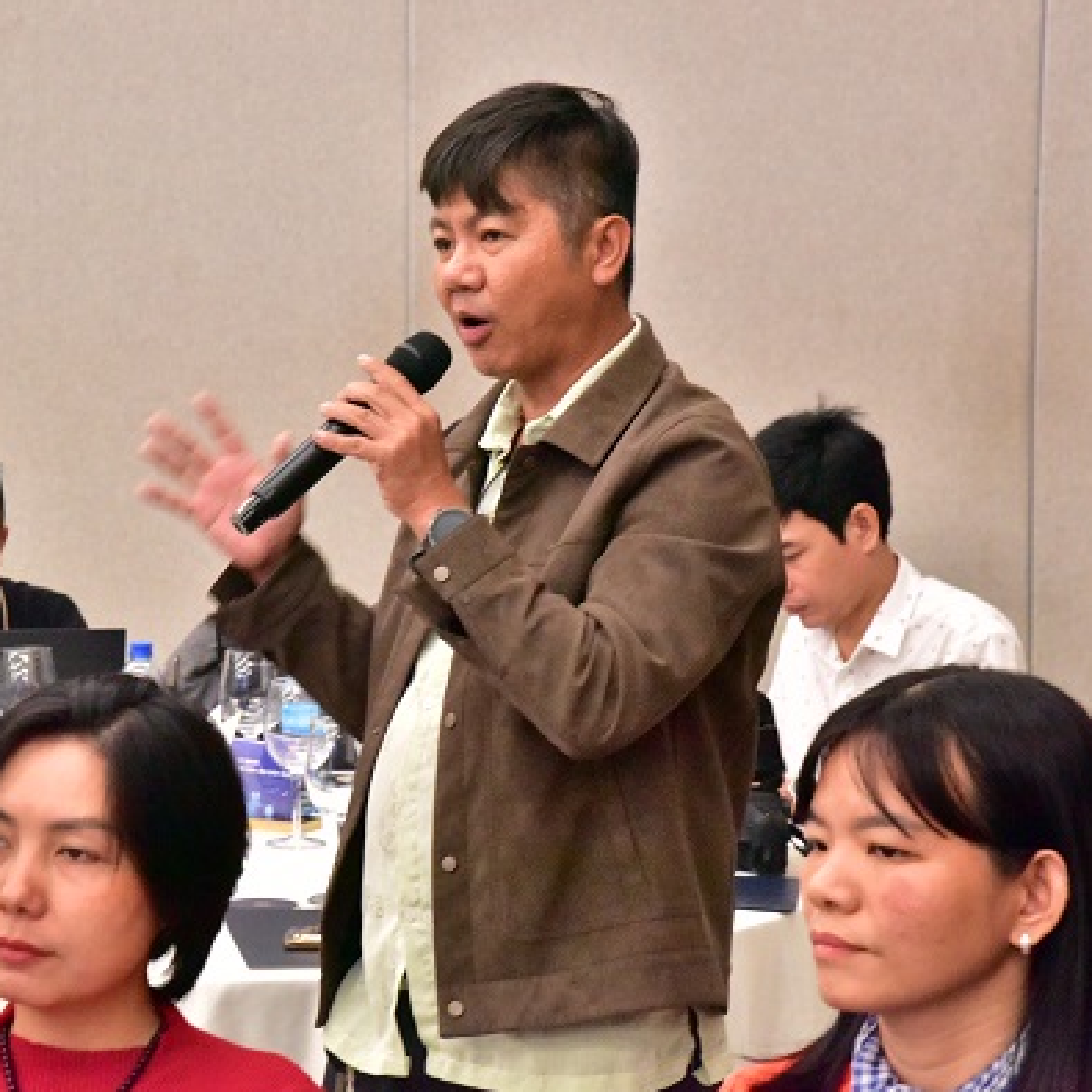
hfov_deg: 15.7
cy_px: 542
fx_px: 3962
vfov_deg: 15.7
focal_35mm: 111
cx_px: 359
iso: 12800
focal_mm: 86
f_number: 10
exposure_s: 1/100
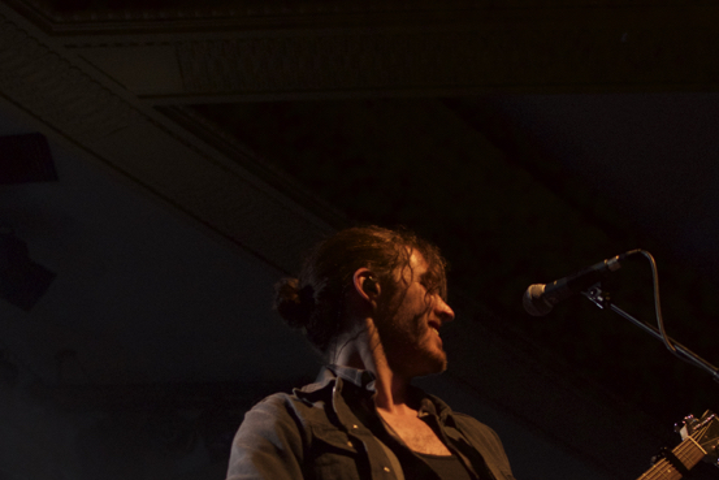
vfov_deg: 14.3
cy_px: 427
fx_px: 1896
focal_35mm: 95
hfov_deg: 21.5
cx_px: 407
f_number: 2.8
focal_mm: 35
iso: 1000
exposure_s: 1/200
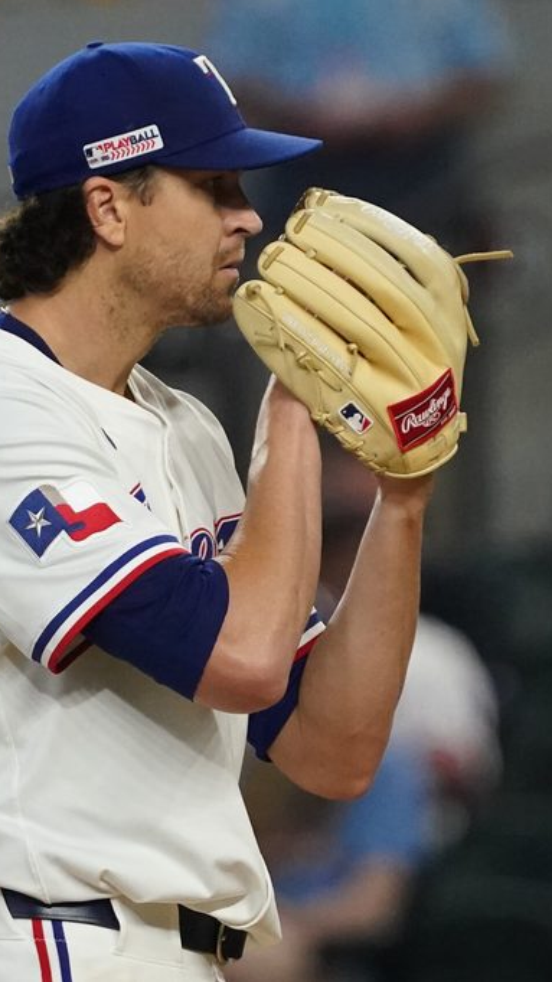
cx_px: 259
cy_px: 491
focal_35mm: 1418
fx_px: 36902
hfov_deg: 0.9
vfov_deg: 1.5
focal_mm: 600
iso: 6400
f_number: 6.3
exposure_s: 1/2000
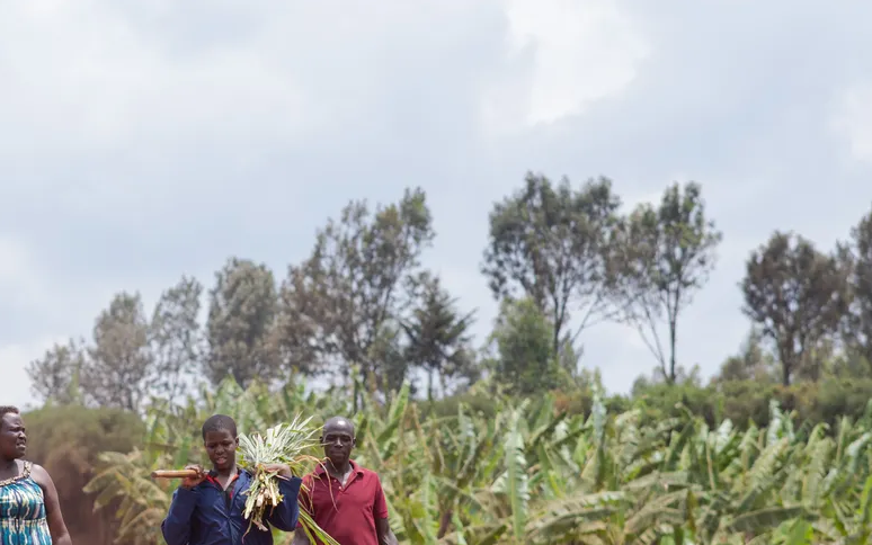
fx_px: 4468
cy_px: 283
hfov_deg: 11.1
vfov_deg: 7.0
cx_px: 133
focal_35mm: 188
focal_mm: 85
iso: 100
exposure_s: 1/800
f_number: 2.8
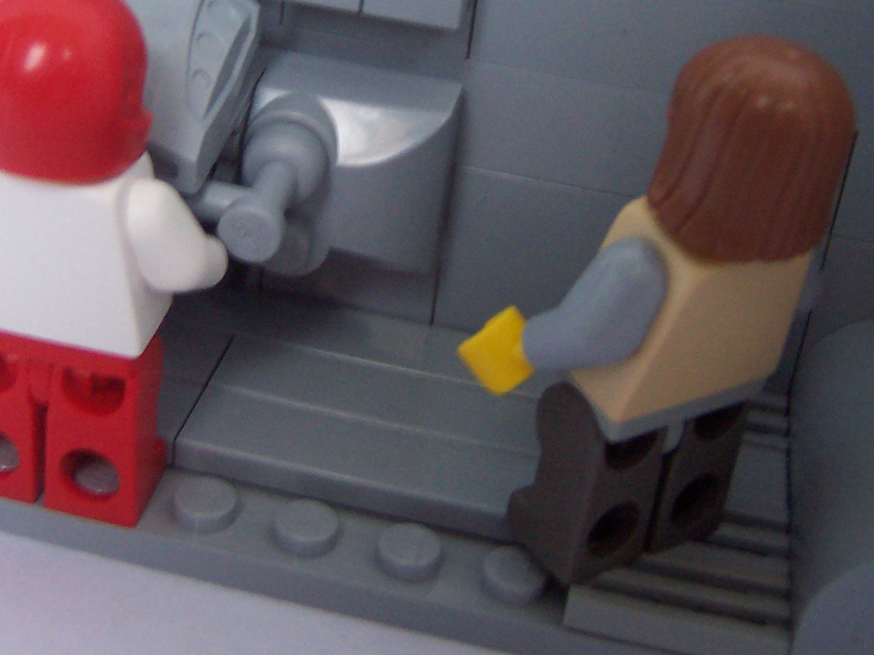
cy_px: 133
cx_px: 372
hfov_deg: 31.6
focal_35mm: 61
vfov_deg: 23.7
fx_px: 1540
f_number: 2.8
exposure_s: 1/15
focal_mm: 5.6
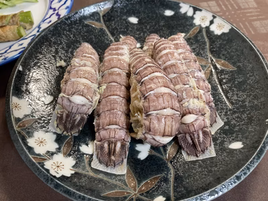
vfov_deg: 49.7
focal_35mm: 28
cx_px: 134
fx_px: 217
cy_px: 100
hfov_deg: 63.4
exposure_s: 1/52
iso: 200
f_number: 1.8
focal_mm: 3.99
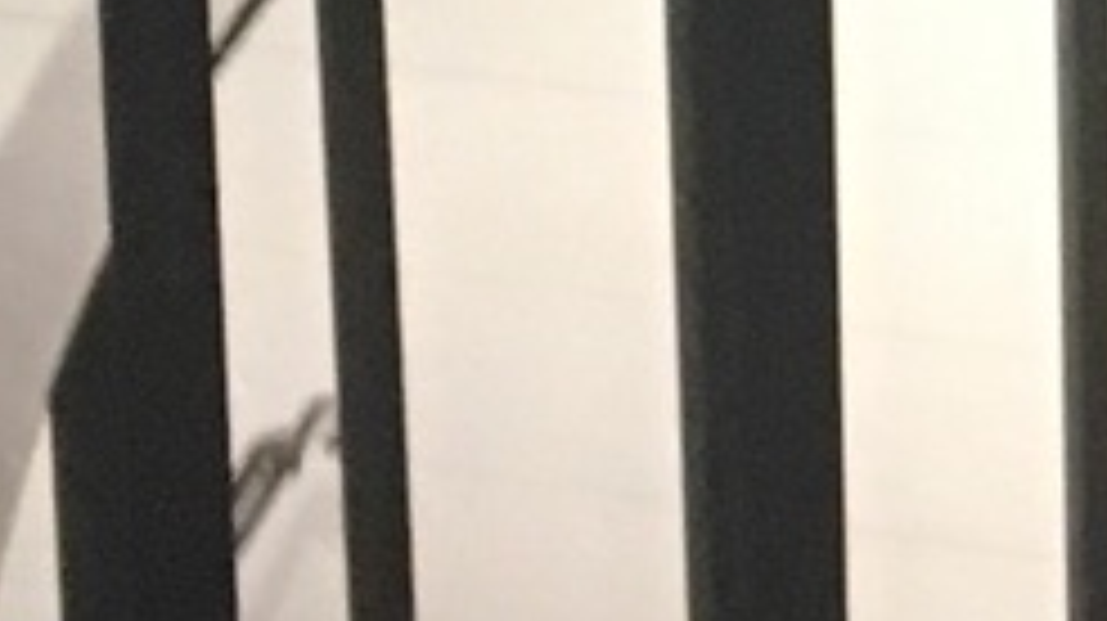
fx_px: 7715
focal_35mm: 263
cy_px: -1206
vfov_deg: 4.4
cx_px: 1796
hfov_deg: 8.0
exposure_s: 1/17
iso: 200
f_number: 2.2
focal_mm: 4.15
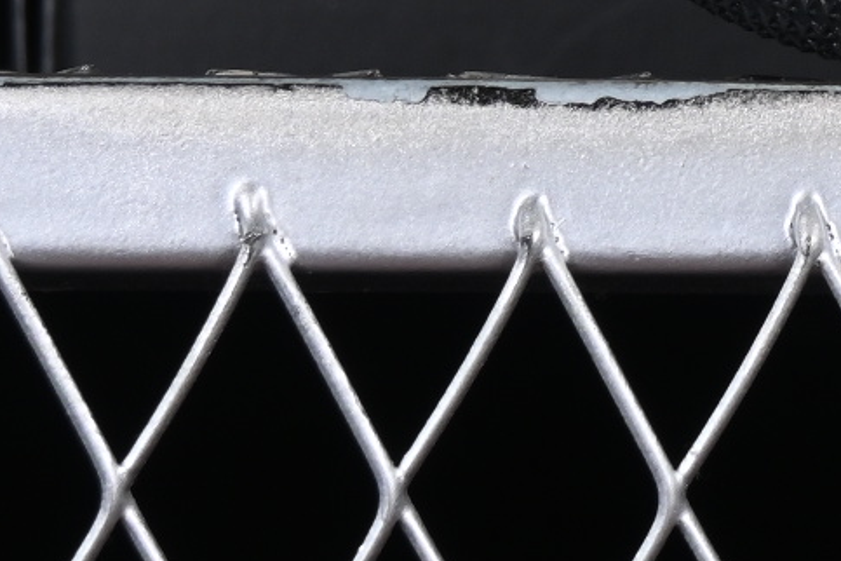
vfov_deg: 3.1
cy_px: -908
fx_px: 10091
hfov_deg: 4.7
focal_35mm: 432
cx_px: 1684
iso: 160
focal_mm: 50
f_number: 8
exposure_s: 1/80
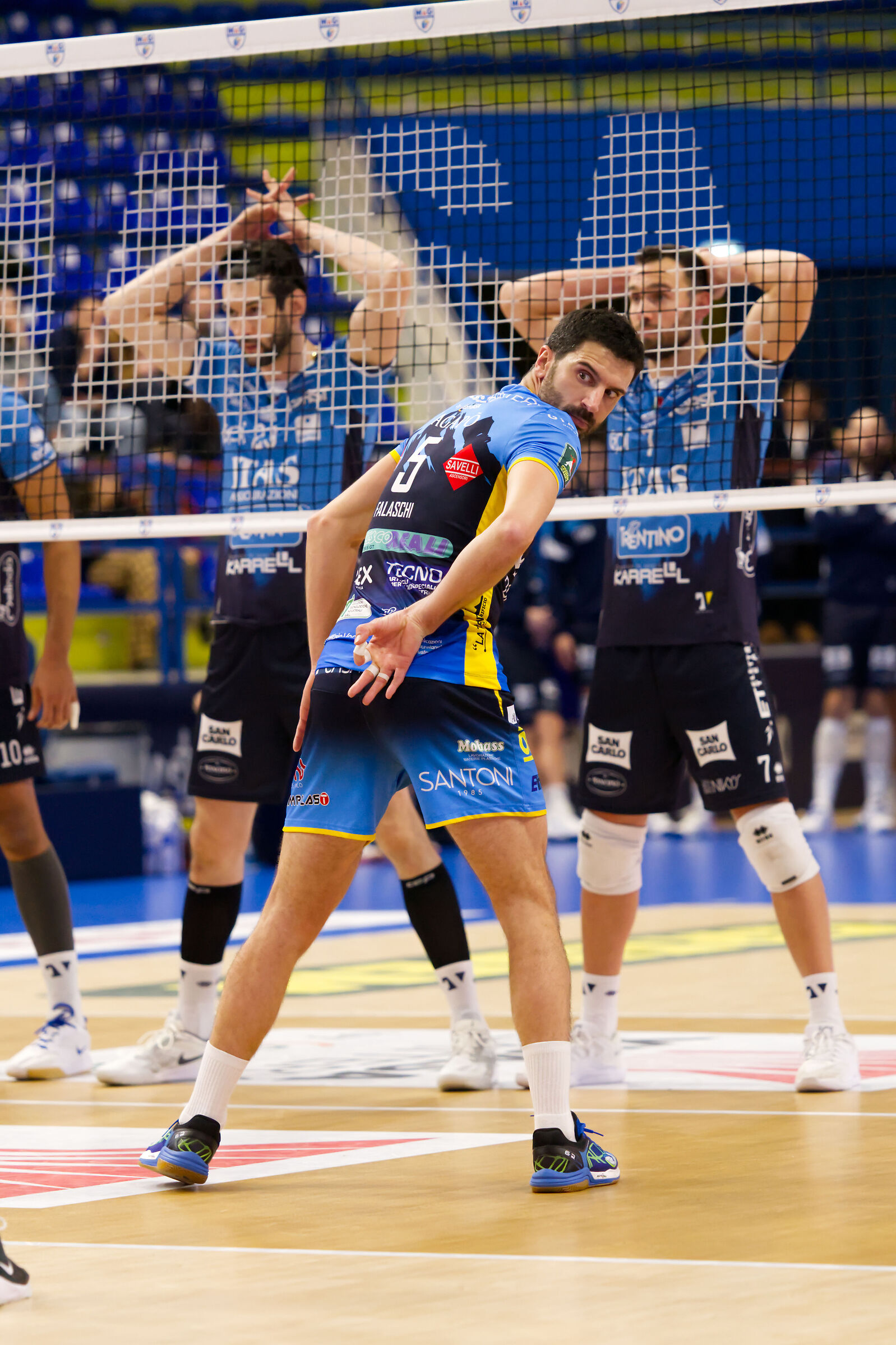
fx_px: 6837
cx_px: 448
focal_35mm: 183
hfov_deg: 7.5
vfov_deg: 11.2
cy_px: 672
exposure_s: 1/2000
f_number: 2.8
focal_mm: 122
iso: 6400
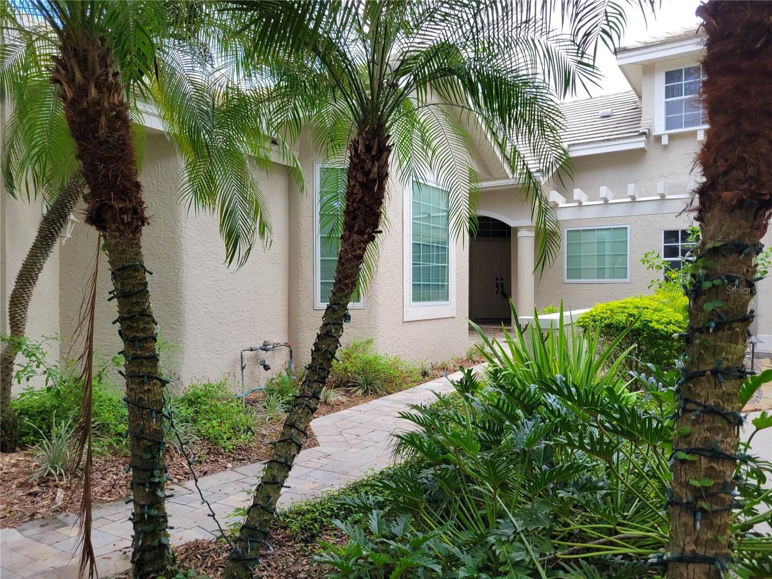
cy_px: 290
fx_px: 580
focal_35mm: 26
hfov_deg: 67.3
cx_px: 386
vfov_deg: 53.1
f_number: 1.8
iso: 40
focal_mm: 5.4
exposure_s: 1/372
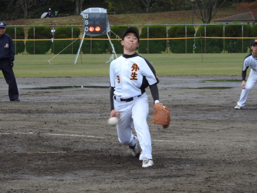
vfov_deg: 5.9
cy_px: 96
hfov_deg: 7.9
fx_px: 1856
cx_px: 128
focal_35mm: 250
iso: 100
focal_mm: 44.8
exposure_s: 1/200
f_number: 5.5
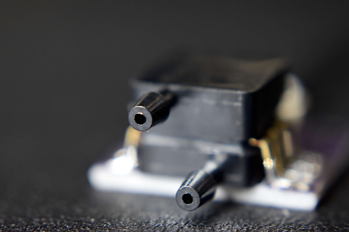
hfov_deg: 28.1
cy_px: 116
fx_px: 698
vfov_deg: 18.9
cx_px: 174
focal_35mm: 72
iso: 720
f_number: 5.6
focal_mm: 48
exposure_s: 1/60
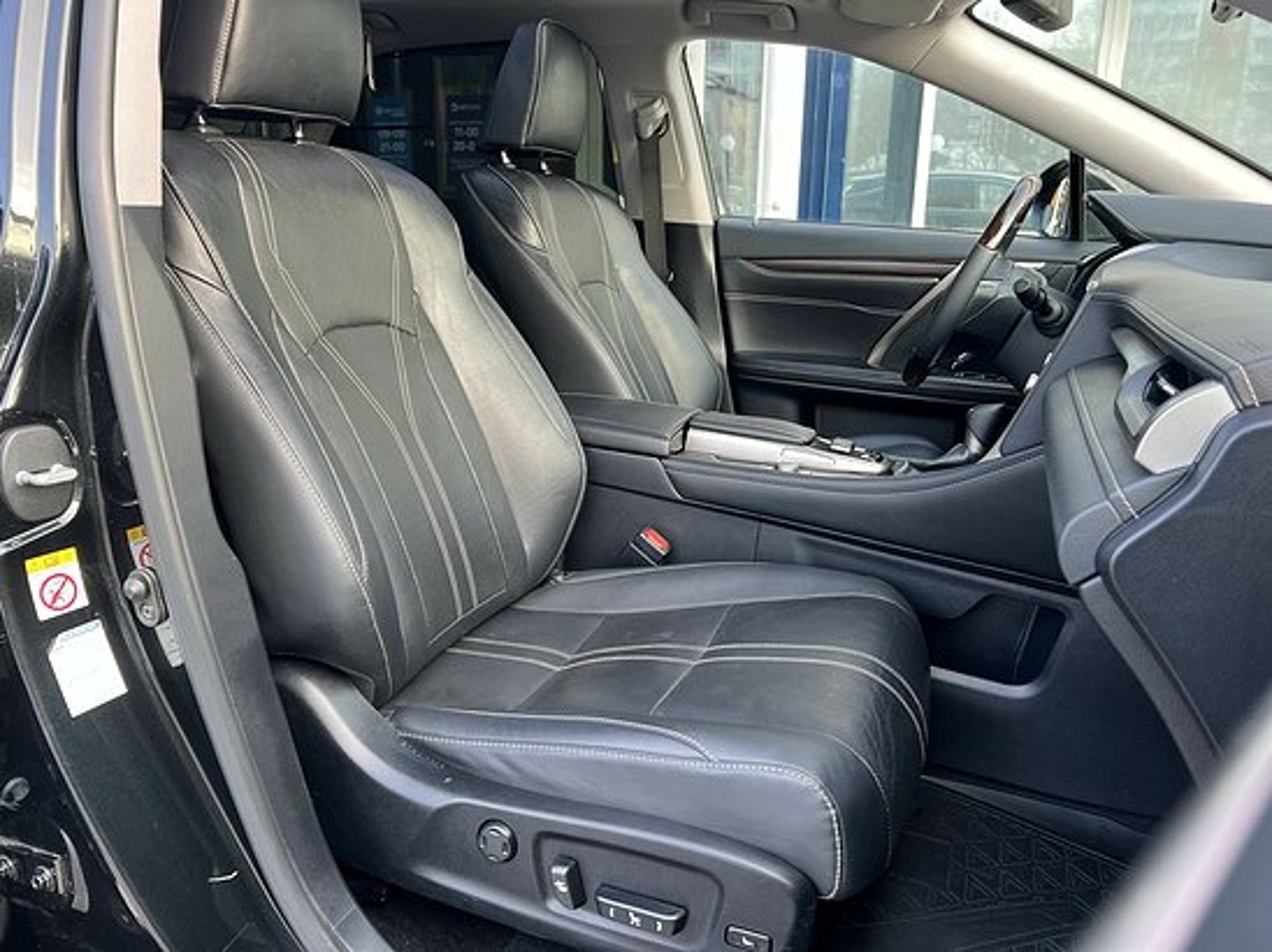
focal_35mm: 26
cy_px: 476
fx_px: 955
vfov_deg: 53.0
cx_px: 636
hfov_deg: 67.3
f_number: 1.5
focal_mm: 5.7
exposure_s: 1/121
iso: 50
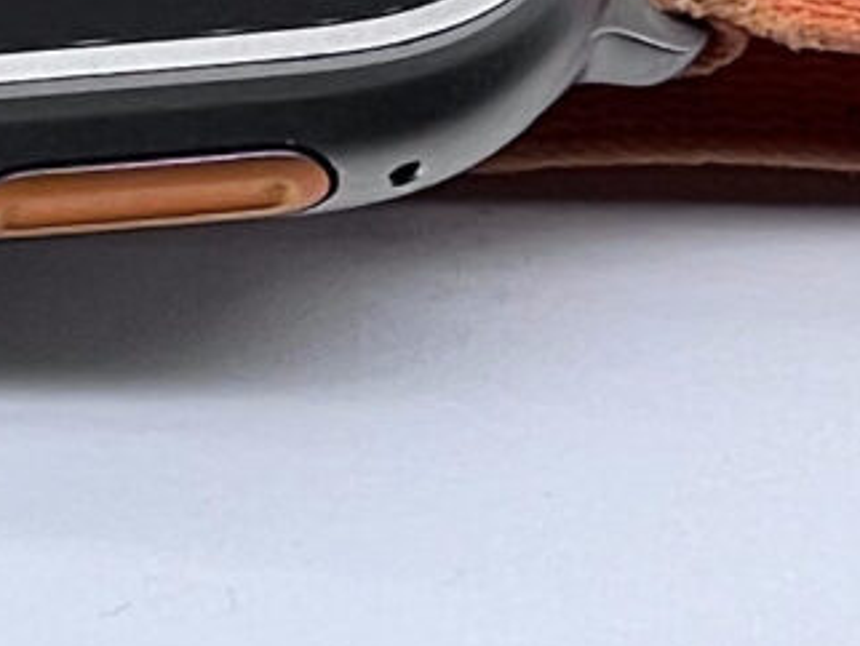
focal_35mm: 612
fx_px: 15216
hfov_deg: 3.2
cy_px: -192
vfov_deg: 2.4
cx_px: -676
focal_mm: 9
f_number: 2.8
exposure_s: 1/100
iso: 32
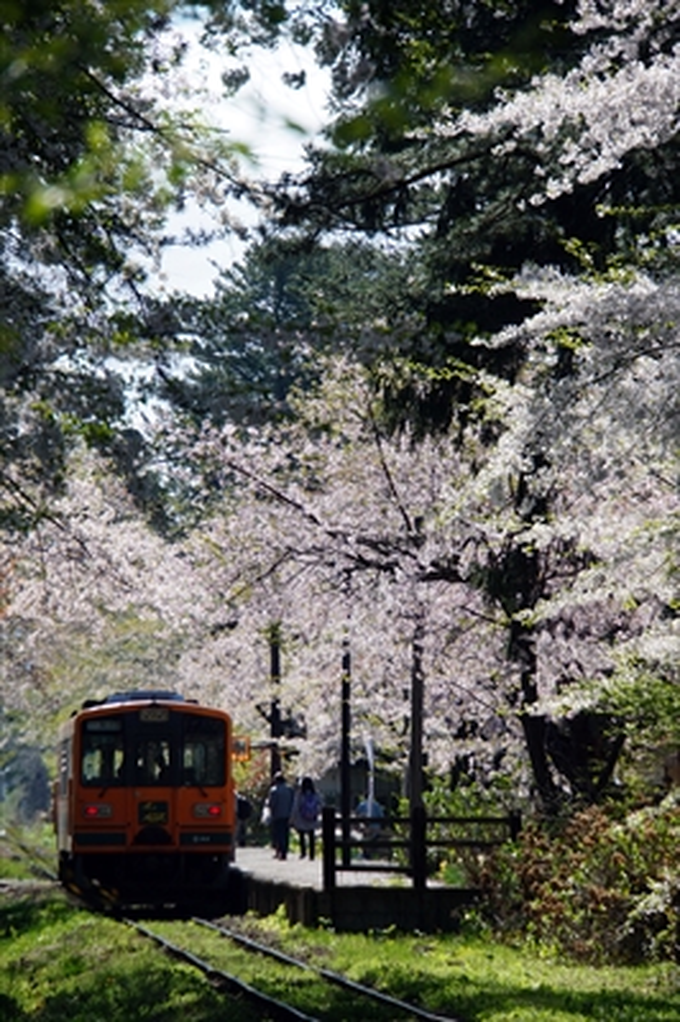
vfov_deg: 6.9
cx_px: 340
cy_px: 511
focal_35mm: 300
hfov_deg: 4.6
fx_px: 8514
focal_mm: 200
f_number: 6.3
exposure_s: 1/320
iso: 125
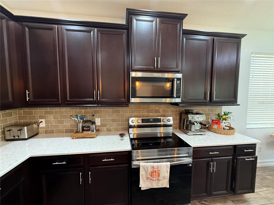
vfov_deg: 85.7
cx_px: 137
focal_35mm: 14
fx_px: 111
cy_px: 102
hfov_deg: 102.1
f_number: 2.2
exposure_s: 1/60
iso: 500
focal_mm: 2.22
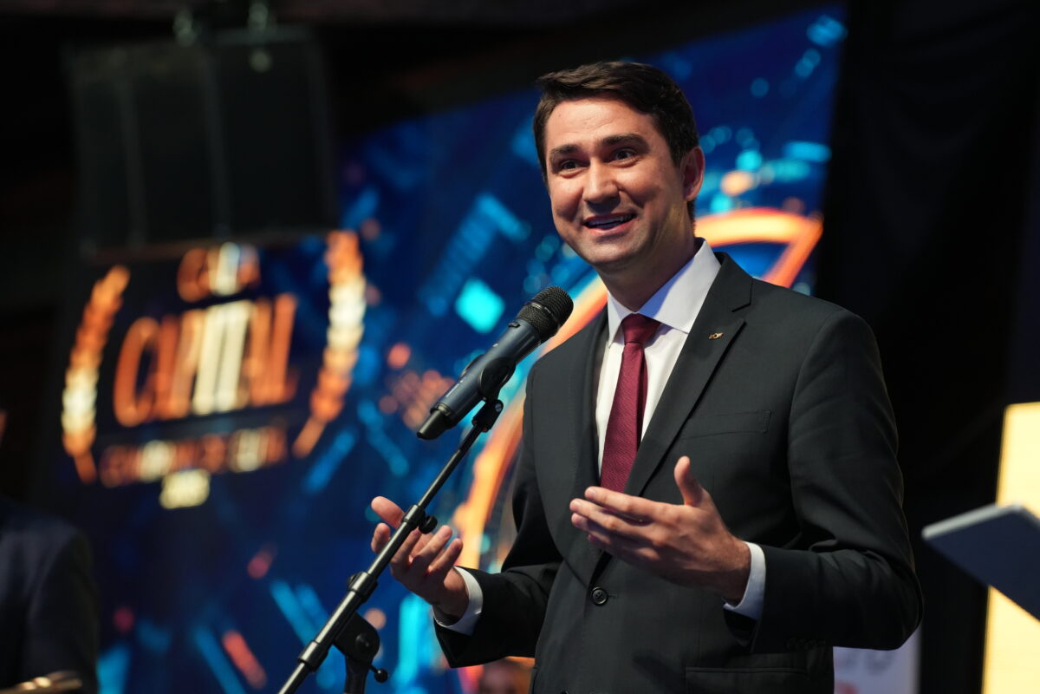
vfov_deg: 12.9
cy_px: 347
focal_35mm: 106
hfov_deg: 19.3
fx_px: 3062
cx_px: 520
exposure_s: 1/160
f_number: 3.5
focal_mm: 106
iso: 3200
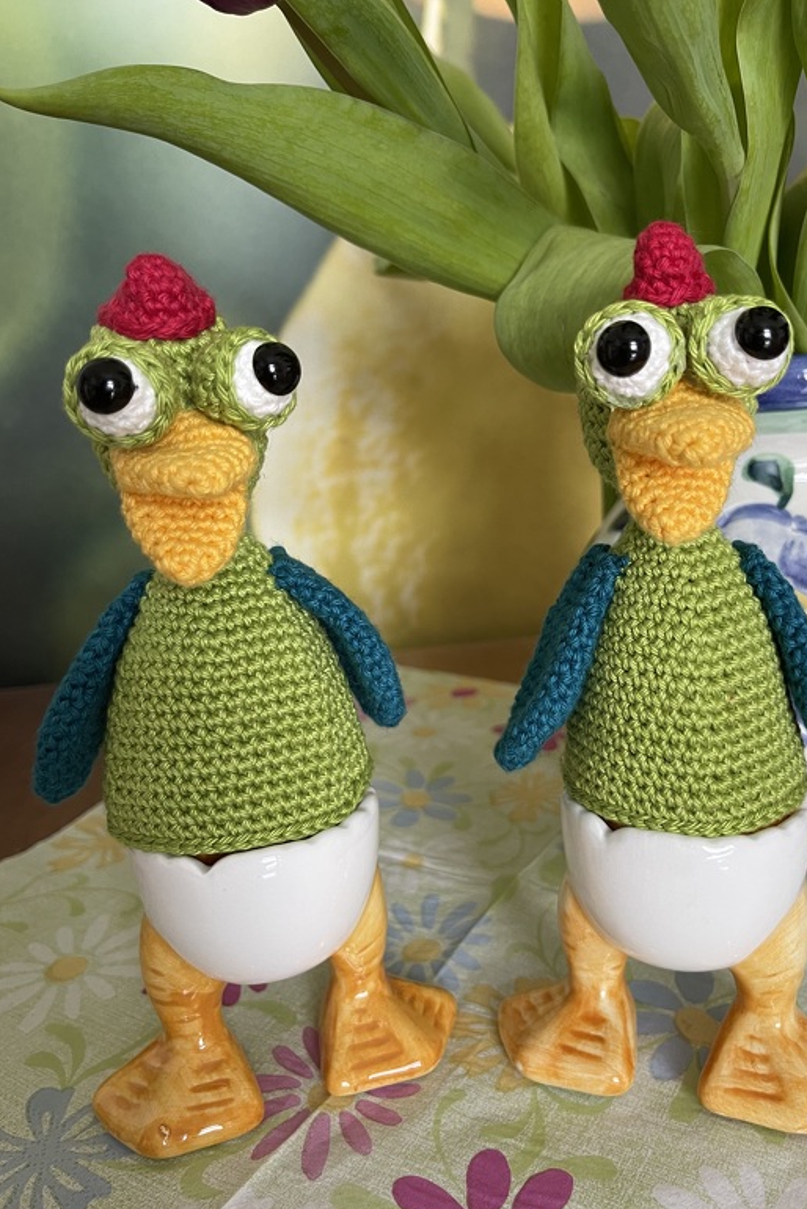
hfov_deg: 47.8
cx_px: 457
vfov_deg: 67.4
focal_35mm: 27
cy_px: 601
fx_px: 907
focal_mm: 5.1
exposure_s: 1/60
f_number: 1.6
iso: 160
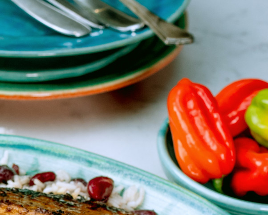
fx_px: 1317
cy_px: 297
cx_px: -53
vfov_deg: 9.1
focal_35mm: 166
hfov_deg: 11.4
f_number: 4.5
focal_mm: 25
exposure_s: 1/60
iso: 160
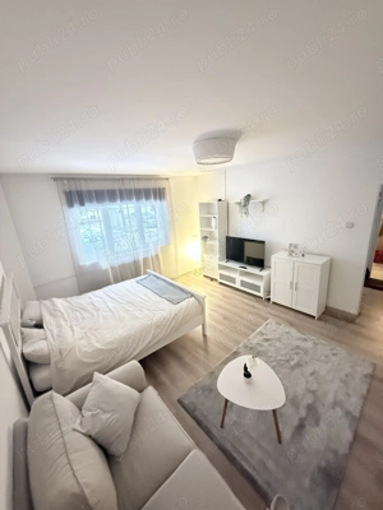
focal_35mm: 14
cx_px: 192
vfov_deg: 102.1
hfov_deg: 85.7
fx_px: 207
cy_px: 255
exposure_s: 1/33
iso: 1250
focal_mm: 2.22
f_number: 2.2
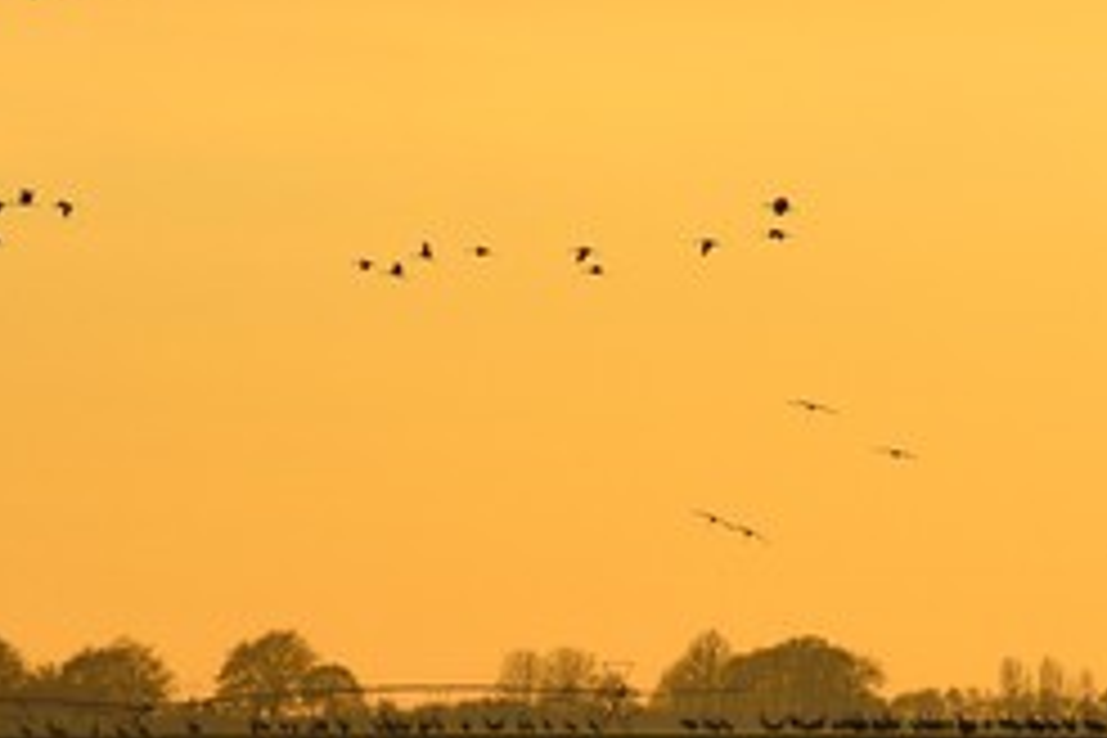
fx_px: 10485
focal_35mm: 341
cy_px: 306
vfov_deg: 4.0
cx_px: 324
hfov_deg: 6.0
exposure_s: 1/640
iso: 800
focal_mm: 200
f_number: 14
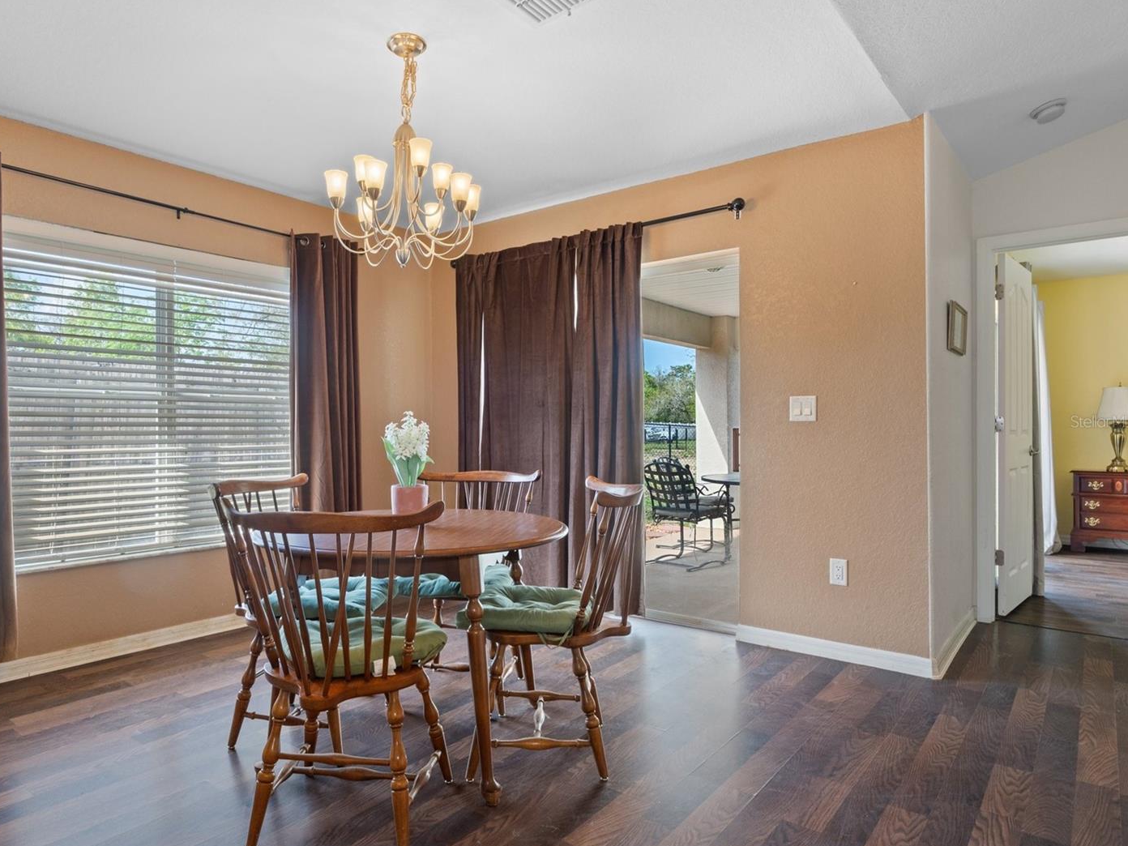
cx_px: 494
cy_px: 421
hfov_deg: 77.2
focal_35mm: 22
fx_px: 702
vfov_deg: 62.1
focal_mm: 13
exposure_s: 1/2
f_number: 8
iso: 250
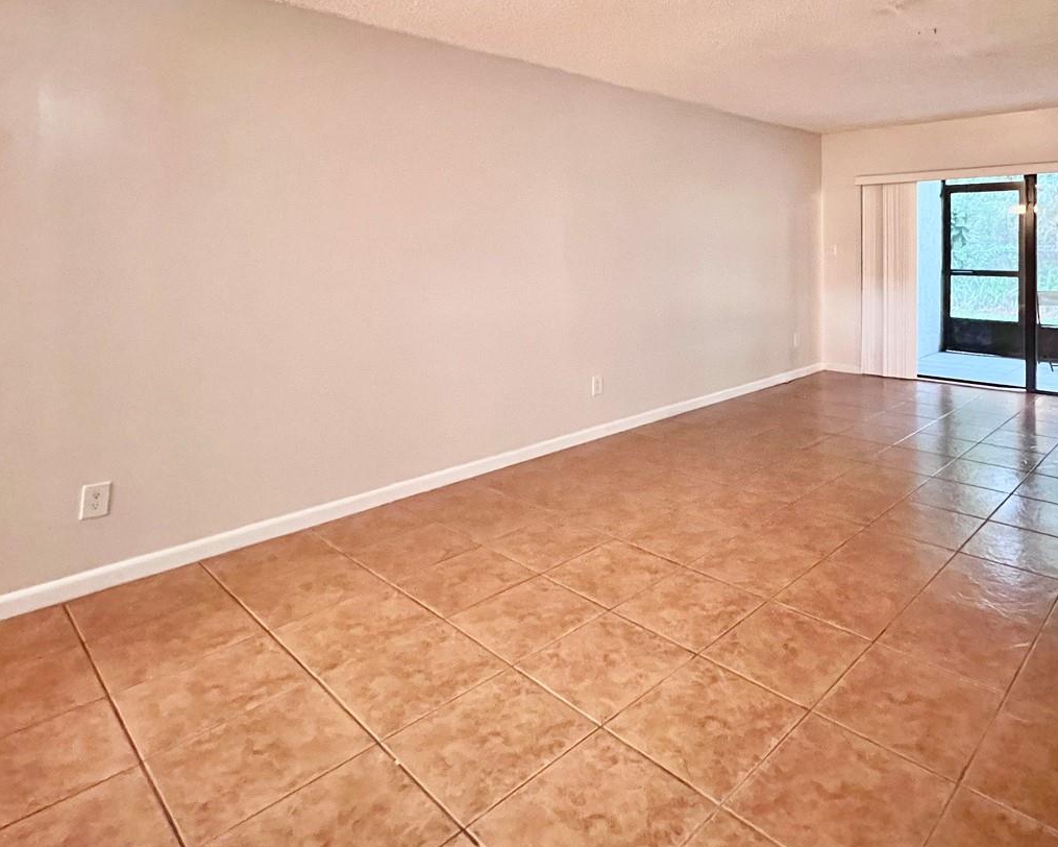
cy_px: 260
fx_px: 626
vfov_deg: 65.7
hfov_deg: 77.8
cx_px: 704
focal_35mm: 20
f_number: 1.8
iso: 1000
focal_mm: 1.57
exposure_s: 1/30
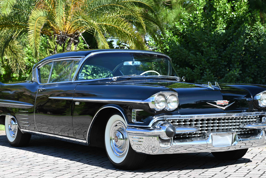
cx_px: 133
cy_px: 84
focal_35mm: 76
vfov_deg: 17.9
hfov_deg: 26.7
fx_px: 562
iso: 125
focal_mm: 57
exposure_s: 1/400
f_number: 5
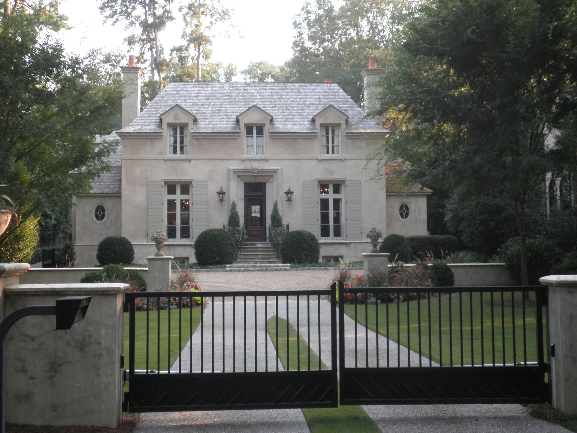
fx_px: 733
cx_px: 290
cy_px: 215
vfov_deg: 32.9
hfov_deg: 42.9
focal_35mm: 44
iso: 80
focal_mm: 7.6
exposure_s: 1/60
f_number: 3.4
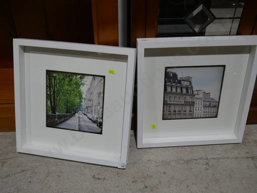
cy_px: 96
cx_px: 128
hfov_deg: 53.9
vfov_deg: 41.8
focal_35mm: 34
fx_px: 253
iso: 200
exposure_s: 1/125
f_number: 4
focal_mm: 17
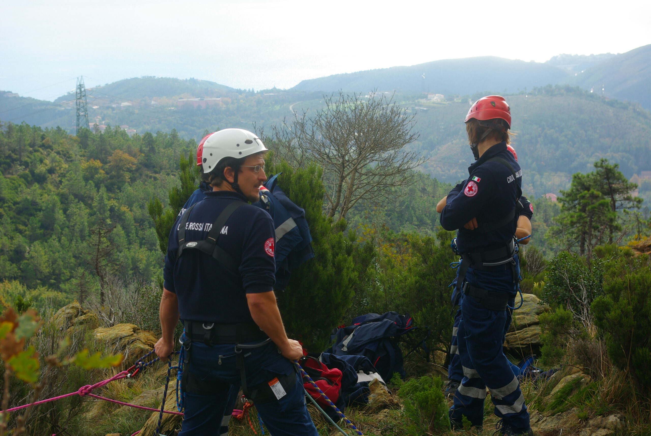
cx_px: 326
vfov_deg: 20.2
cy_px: 218
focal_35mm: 68
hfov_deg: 29.8
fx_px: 1222
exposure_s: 1/180
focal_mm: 45
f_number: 8
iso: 100
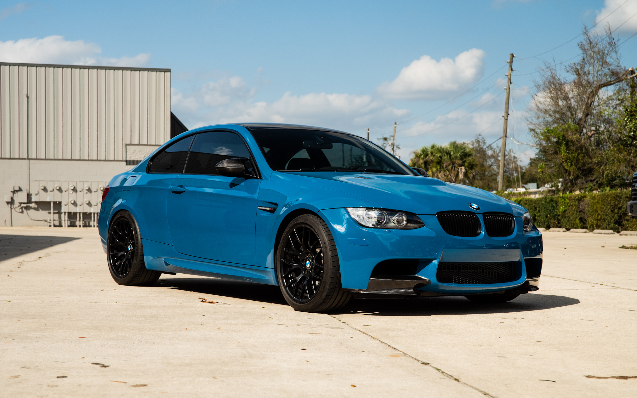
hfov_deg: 32.0
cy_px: 213
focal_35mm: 64
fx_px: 1111
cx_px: 316
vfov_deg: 20.3
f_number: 5.6
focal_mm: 62
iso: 320
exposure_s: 1/1600
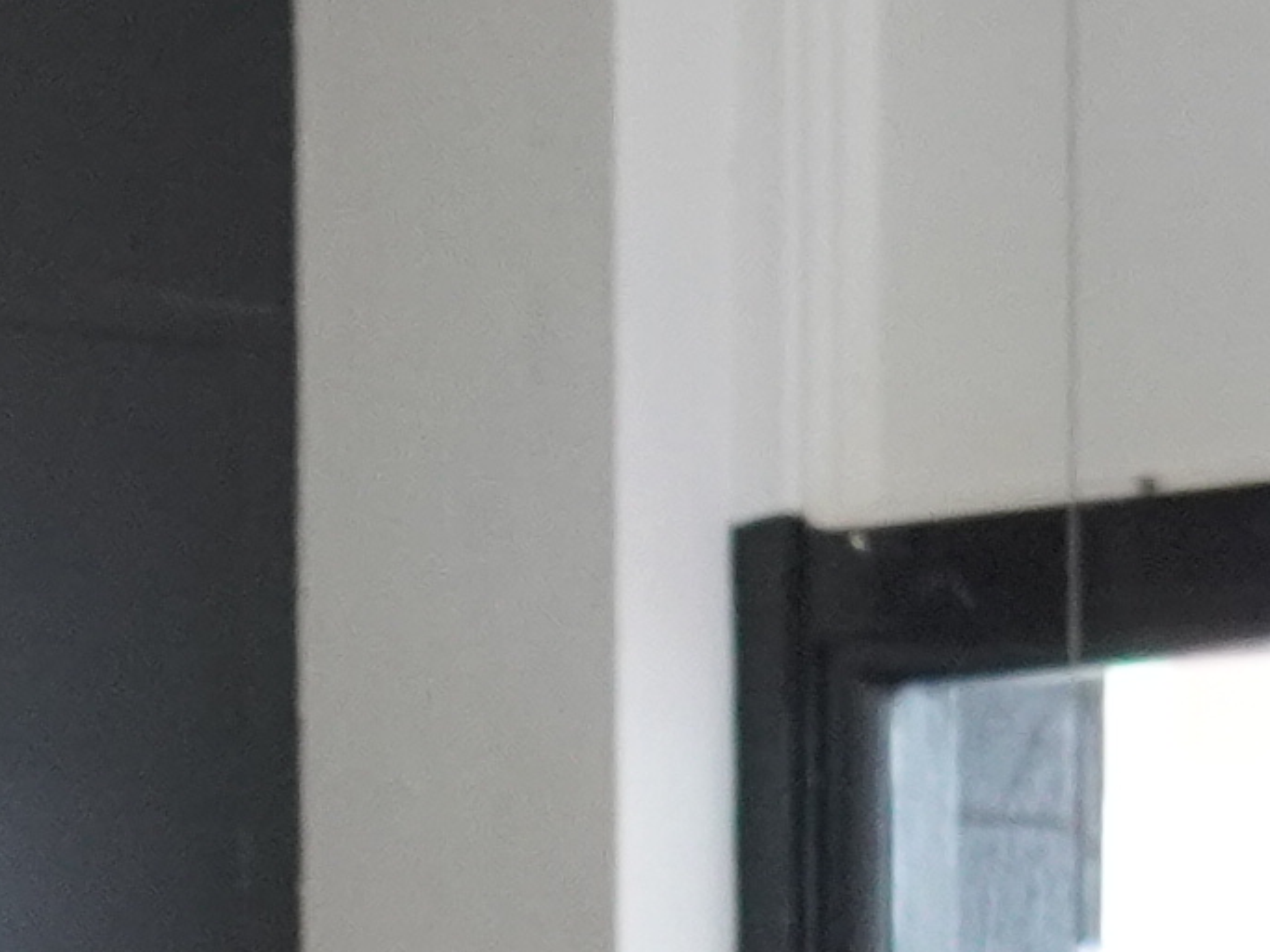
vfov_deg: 4.6
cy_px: 3018
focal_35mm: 304
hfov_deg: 6.3
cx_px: -1318
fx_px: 11151
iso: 1600
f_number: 4
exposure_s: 1/160
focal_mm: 24
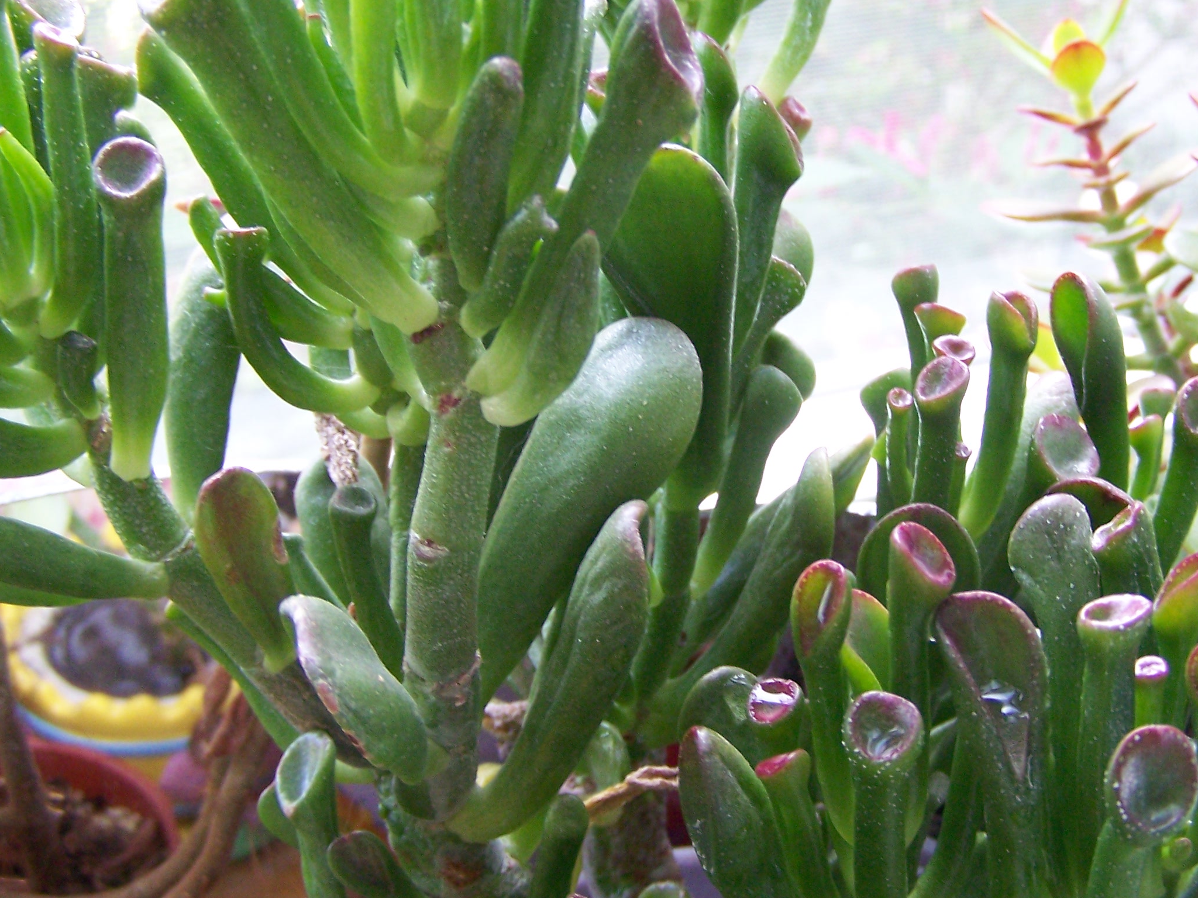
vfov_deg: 25.6
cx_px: 672
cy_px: 410
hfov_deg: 33.7
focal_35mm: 57
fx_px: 1973
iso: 160
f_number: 2.8
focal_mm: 6.3
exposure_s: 1/20
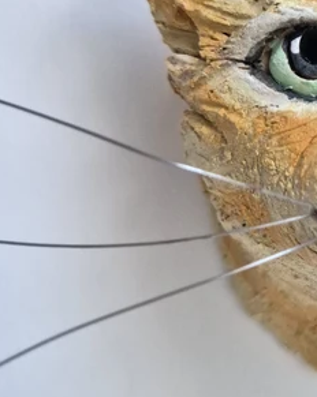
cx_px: 415
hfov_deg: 20.4
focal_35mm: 68
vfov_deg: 27.6
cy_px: 106
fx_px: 799
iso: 2500
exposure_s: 1/100
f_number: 1.8
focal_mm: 5.4
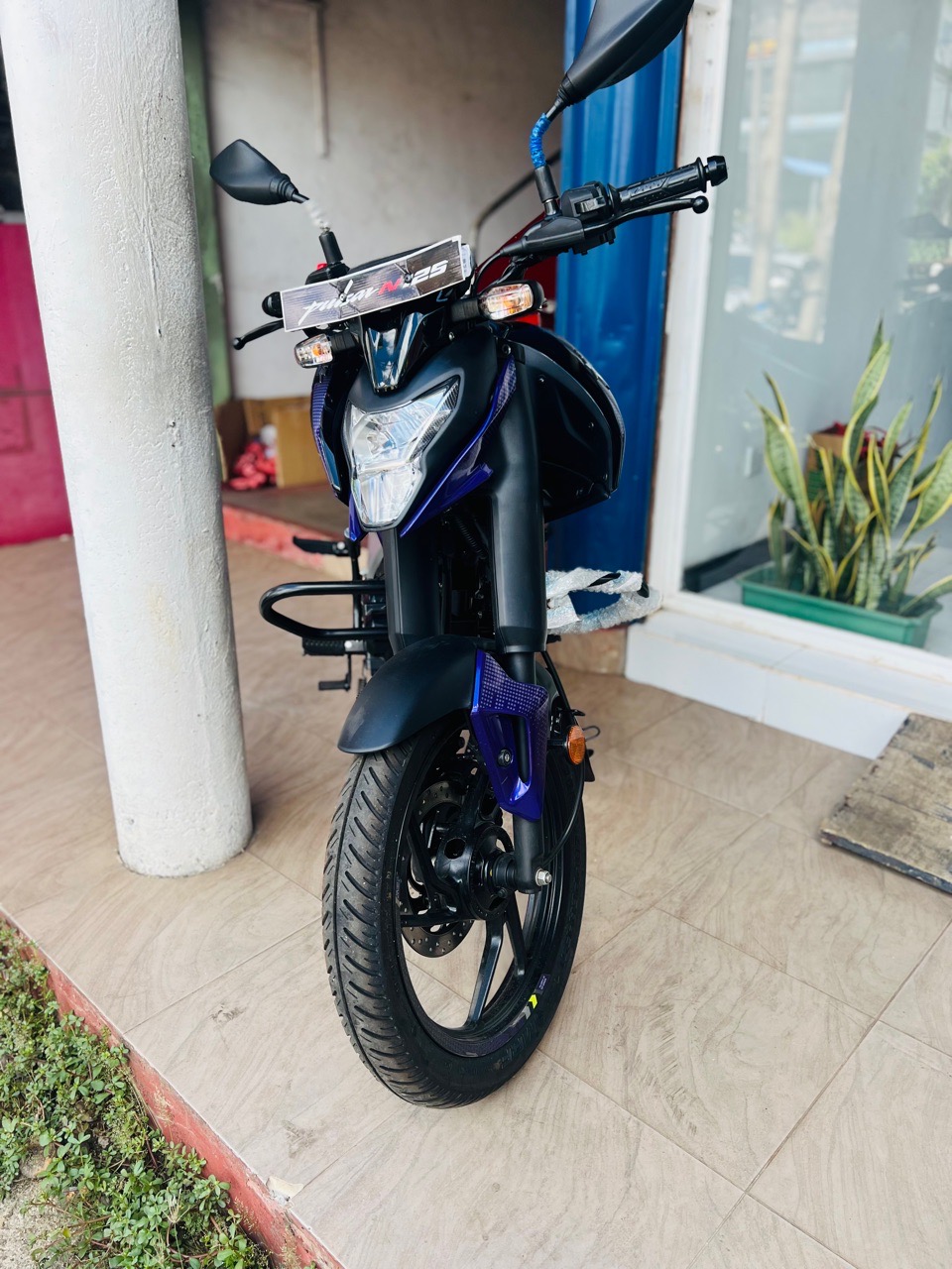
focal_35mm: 26
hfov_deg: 53.1
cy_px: 634
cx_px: 476
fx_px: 953
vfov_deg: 67.3
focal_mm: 5.7
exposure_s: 1/452
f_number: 1.5
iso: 50
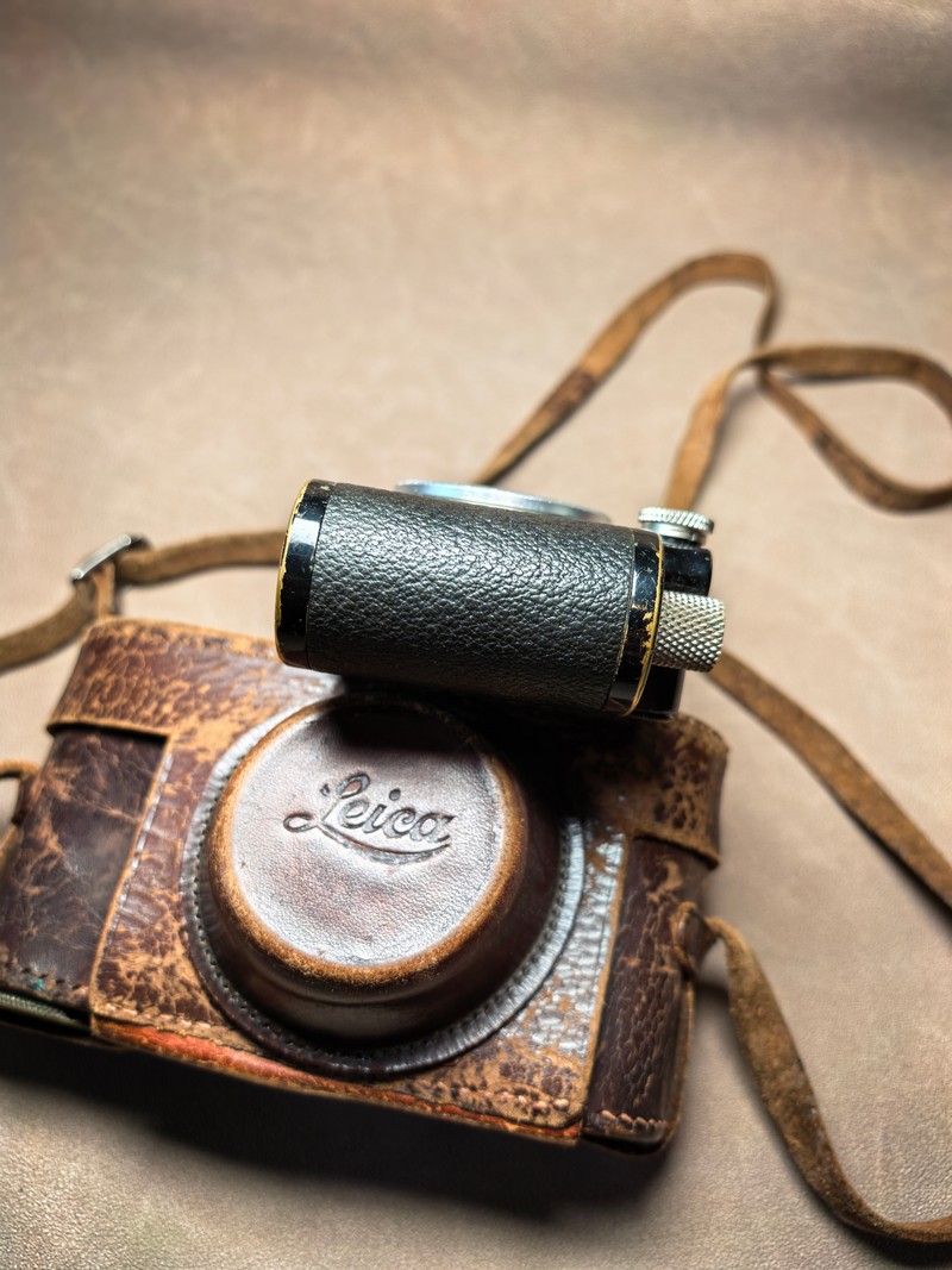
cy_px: 635
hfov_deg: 56.8
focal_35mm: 24
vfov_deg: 71.6
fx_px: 880
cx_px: 476
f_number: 2
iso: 100
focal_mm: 6.98
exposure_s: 1/100
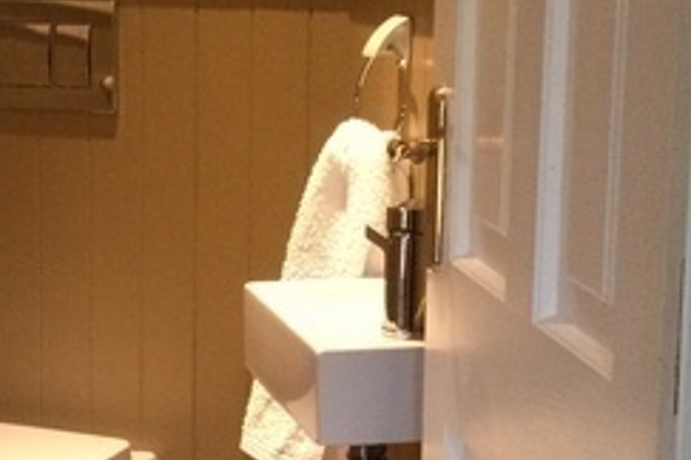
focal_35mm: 102
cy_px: 278
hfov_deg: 19.7
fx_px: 1958
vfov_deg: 13.4
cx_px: 88
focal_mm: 3.3
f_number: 2.4
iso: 200
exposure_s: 1/33
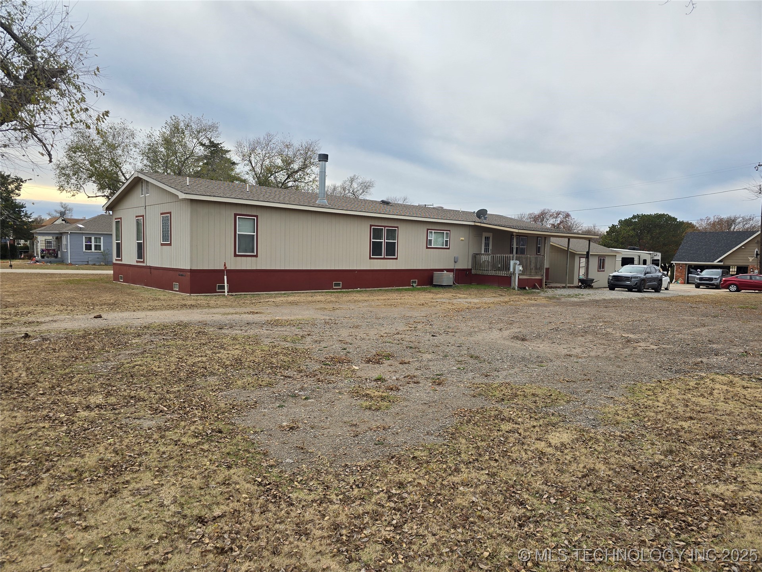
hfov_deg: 73.9
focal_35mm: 23
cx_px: 381
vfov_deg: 58.9
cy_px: 286
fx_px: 506
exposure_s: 1/682
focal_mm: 6.3
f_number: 1.7
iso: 12
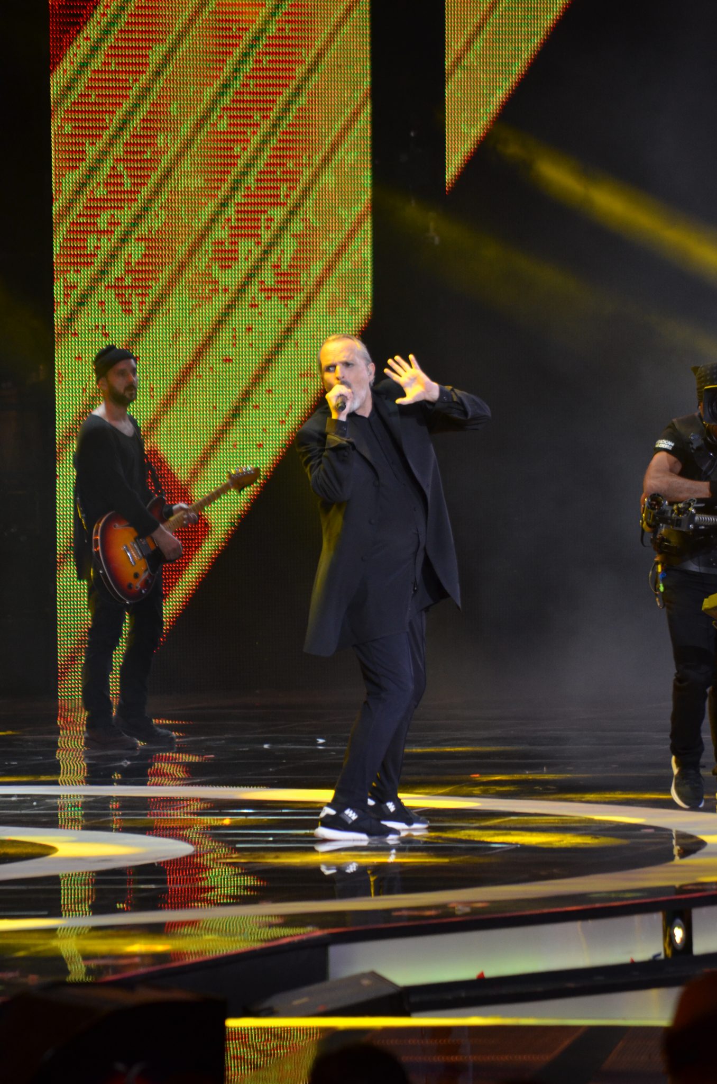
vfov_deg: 6.9
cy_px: 542
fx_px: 9005
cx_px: 358
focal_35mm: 300
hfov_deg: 4.6
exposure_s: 1/125
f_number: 5.6
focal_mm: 200
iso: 1000
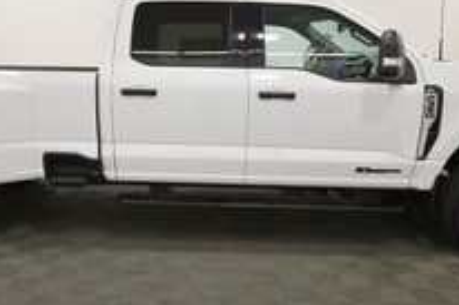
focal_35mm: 35
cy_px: 144
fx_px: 446
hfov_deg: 54.1
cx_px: 185
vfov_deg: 37.8
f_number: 4.8
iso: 720
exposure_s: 1/250
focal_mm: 12
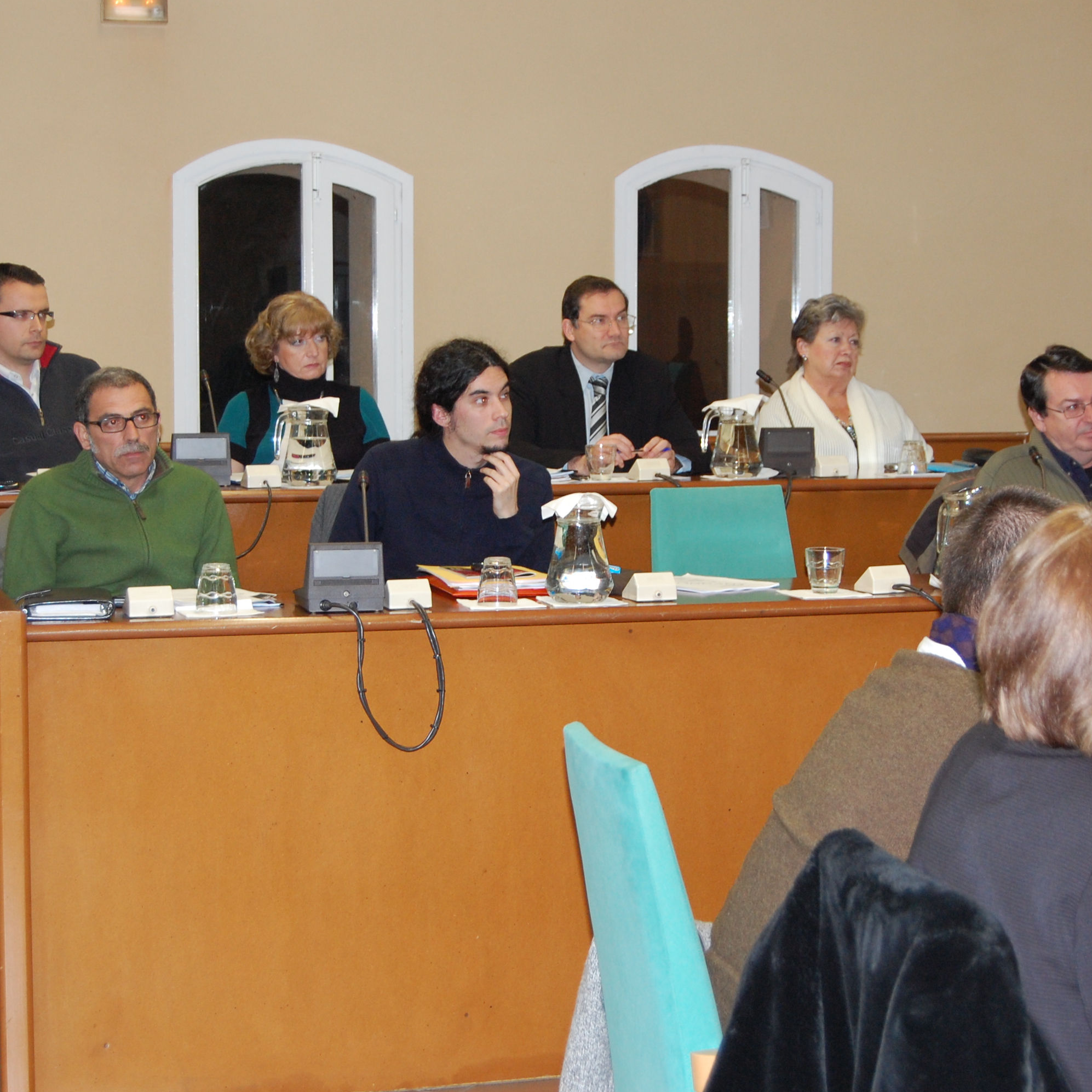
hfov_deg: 23.7
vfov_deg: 23.7
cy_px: 545
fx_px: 2605
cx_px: 521
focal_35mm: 73
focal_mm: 38
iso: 800
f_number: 4.8
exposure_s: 1/60
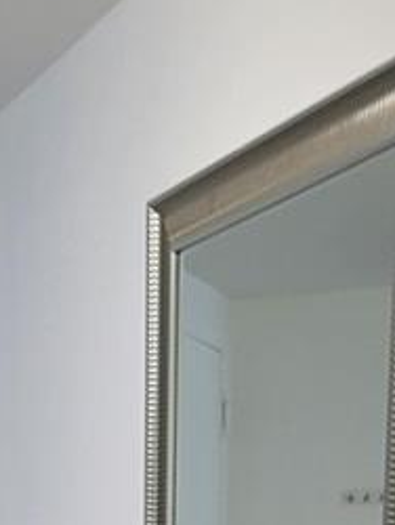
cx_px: 65
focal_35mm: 120
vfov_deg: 13.8
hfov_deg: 12.3
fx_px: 1823
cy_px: 1058
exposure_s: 1/120
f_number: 1.8
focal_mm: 7
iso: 160
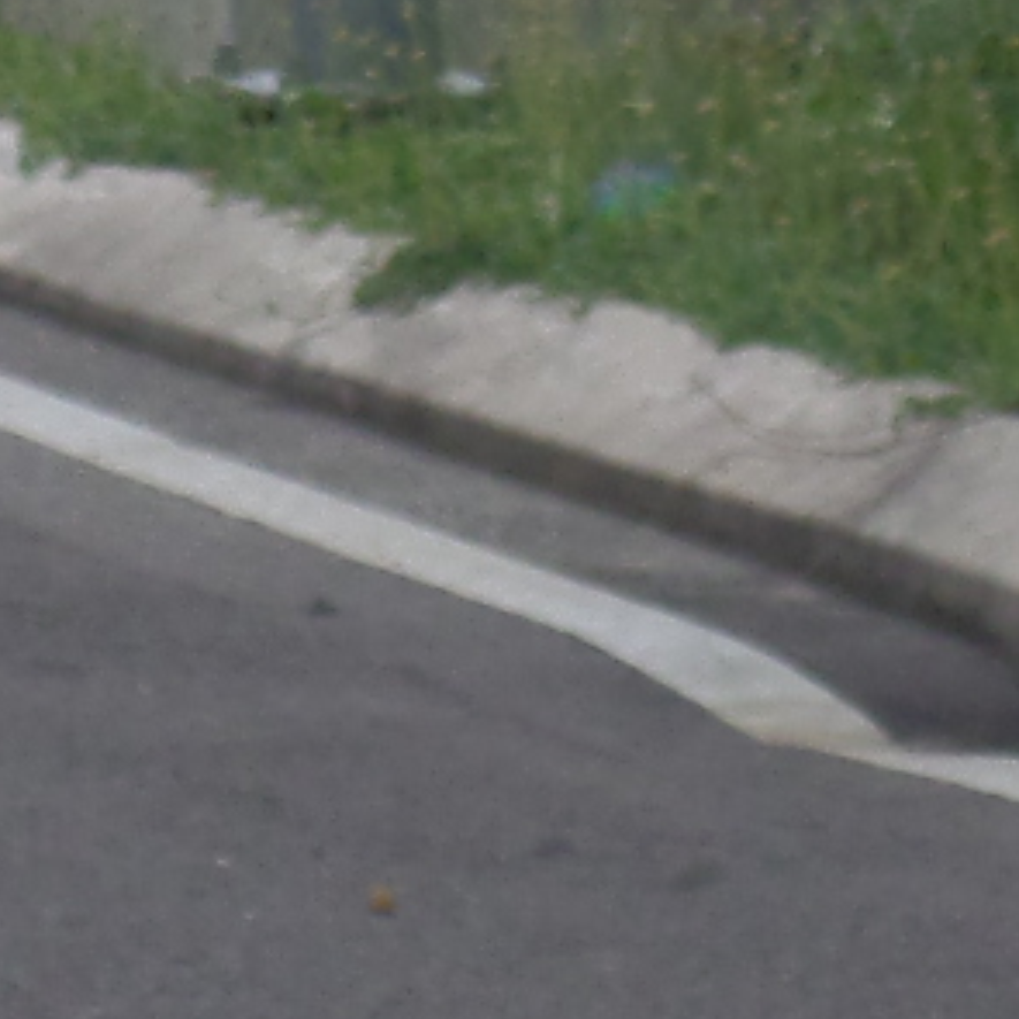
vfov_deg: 4.3
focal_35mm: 398
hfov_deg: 4.4
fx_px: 13255
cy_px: -1416
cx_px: -183
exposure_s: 1/750
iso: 80
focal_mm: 12
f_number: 4.1
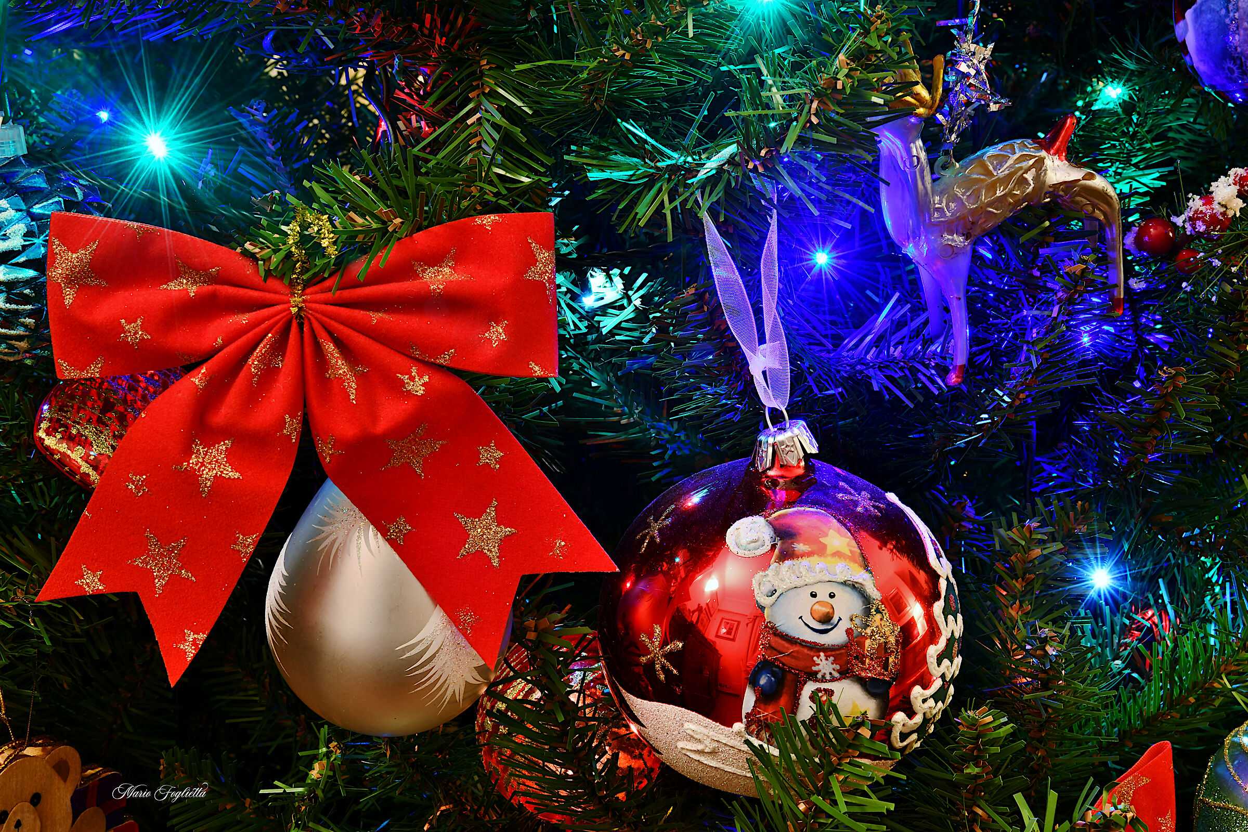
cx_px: 624
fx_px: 2149
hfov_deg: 32.4
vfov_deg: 21.9
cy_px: 416
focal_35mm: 62
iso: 100
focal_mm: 62
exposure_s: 30
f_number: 22
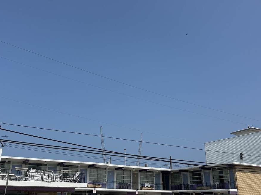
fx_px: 264
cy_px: 114
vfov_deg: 40.5
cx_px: 122
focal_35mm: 35
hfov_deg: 52.6
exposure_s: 1/8929
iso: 80
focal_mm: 6.86
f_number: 1.78
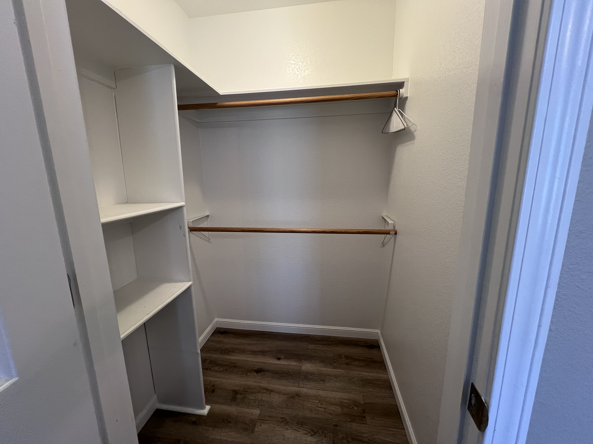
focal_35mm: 13
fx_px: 223
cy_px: 222
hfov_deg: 106.2
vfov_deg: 89.9
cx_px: 296
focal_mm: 1.57
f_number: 1.8
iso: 160
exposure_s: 1/60
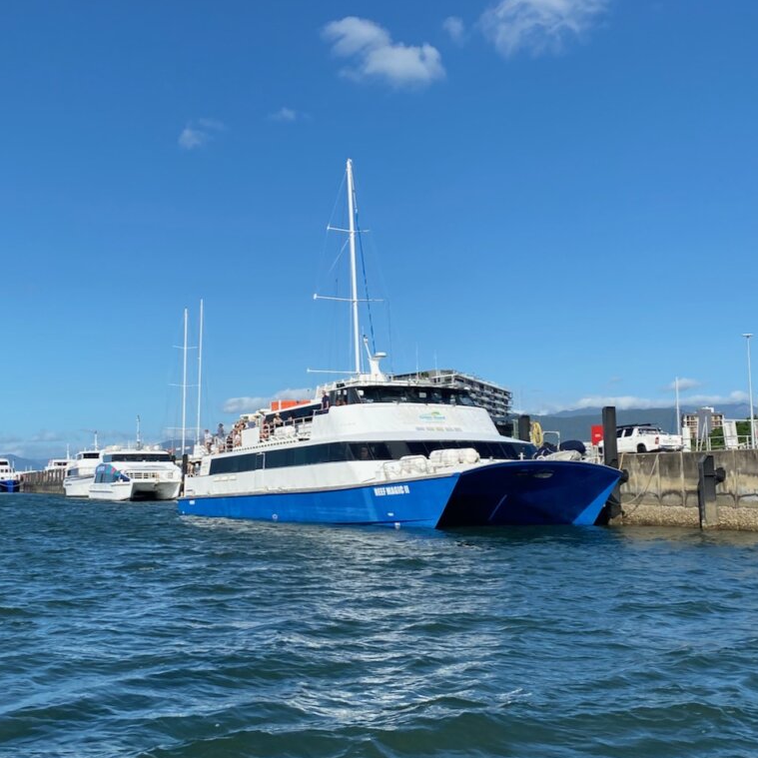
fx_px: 768
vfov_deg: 52.5
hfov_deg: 52.3
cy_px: 382
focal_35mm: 31
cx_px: 320
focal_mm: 4.25
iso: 32
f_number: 1.8
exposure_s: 1/5236
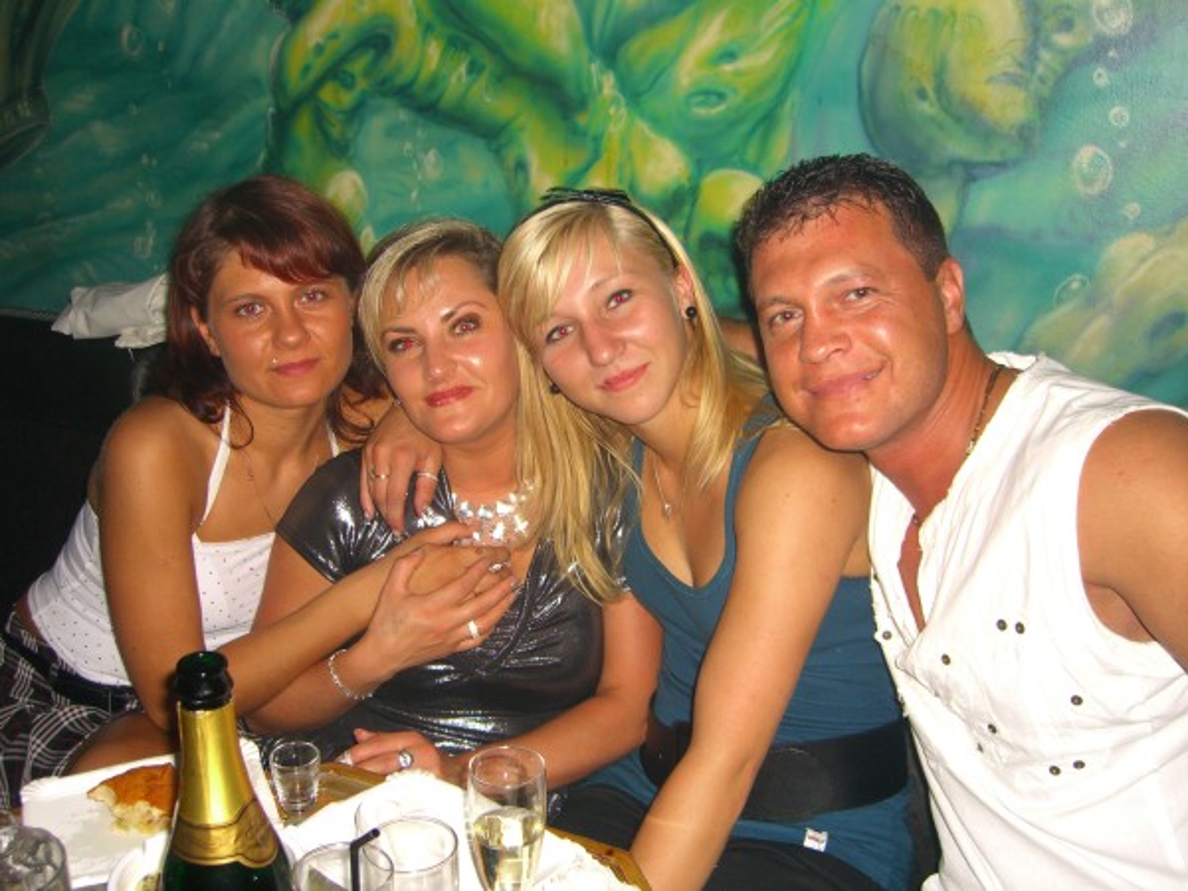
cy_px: 446
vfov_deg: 37.7
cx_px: 594
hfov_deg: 49.0
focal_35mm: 38
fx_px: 1304
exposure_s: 1/60
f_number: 2.8
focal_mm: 7.9
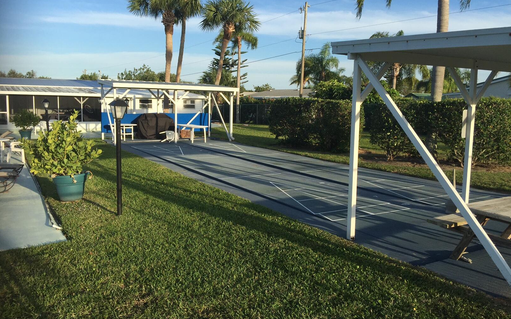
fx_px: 432
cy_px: 151
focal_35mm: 31
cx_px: 256
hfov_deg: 61.2
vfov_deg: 40.6
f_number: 2.2
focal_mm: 4.15
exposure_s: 1/1412
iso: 32
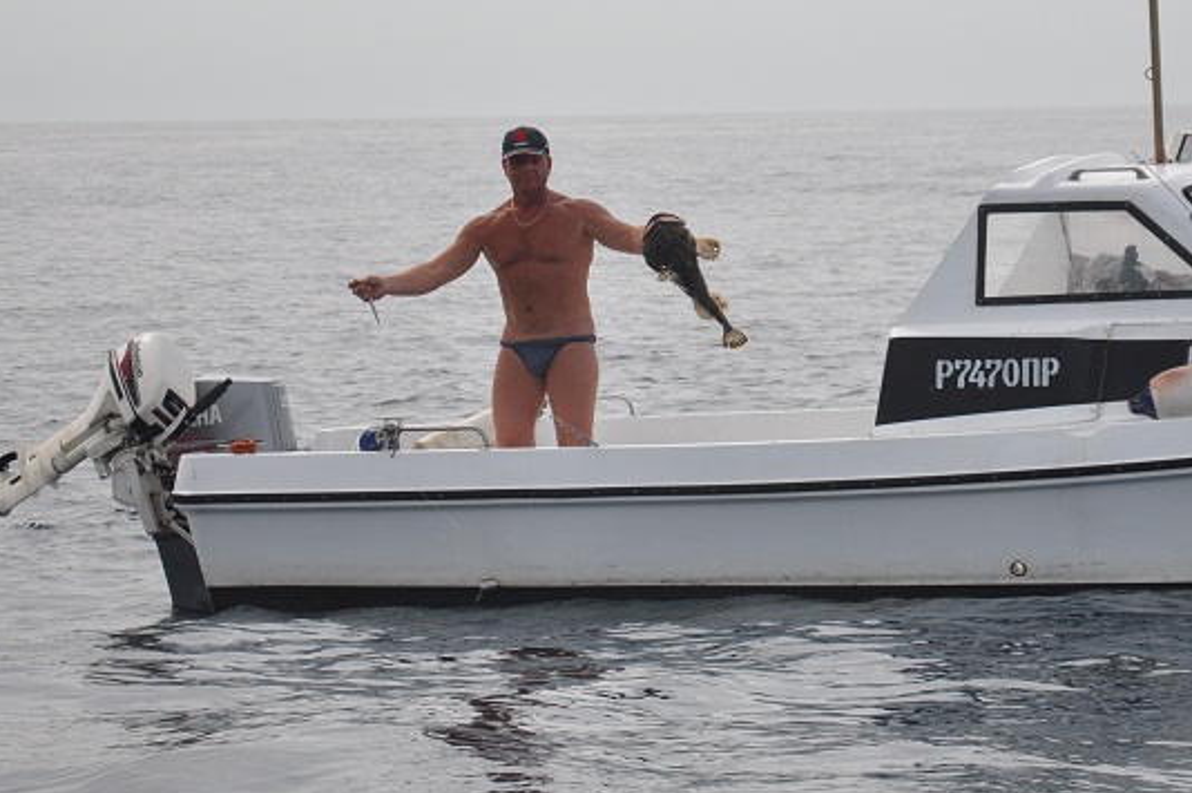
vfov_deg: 6.7
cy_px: 273
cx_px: 868
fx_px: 6775
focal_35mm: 205
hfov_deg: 10.0
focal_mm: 85
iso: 400
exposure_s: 1/640
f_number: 6.3
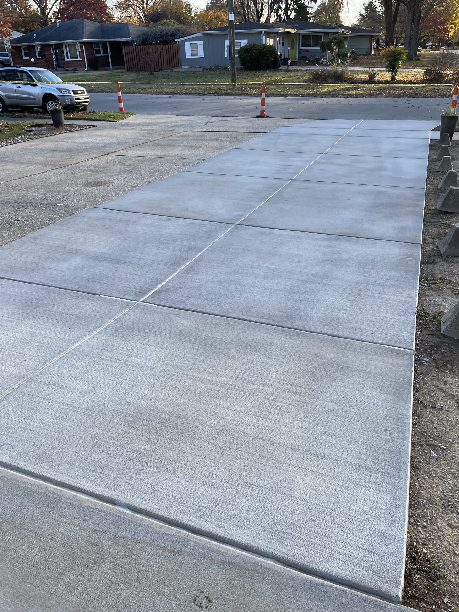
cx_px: 230
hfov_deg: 53.1
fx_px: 460
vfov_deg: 67.3
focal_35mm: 26
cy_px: 306
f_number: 1.6
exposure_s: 1/421
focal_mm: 5.1
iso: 32
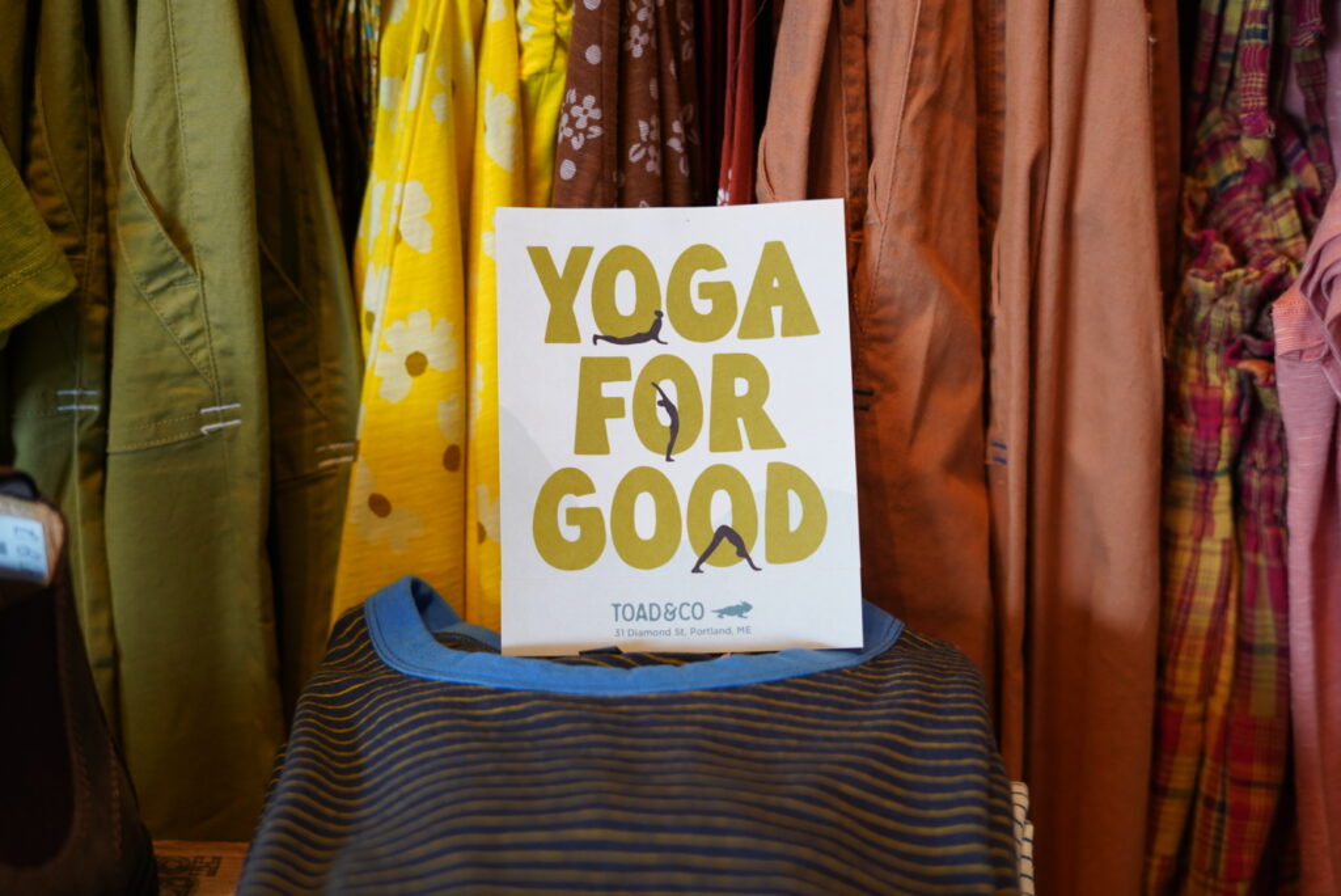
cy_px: 448
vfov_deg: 27.0
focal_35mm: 50
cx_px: 670
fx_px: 1863
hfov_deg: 39.6
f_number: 2.8
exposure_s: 1/160
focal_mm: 50
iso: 1600
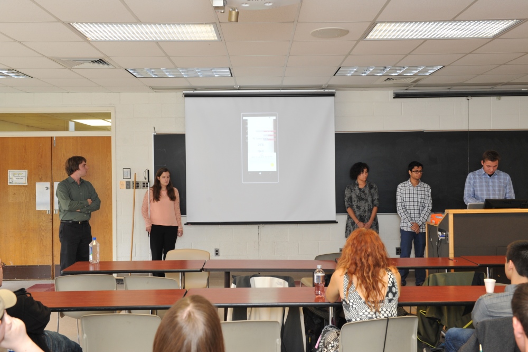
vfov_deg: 36.8
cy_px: 176
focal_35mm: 36
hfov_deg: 53.1
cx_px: 264
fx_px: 528
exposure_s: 1/60
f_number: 7.1
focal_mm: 36
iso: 1250
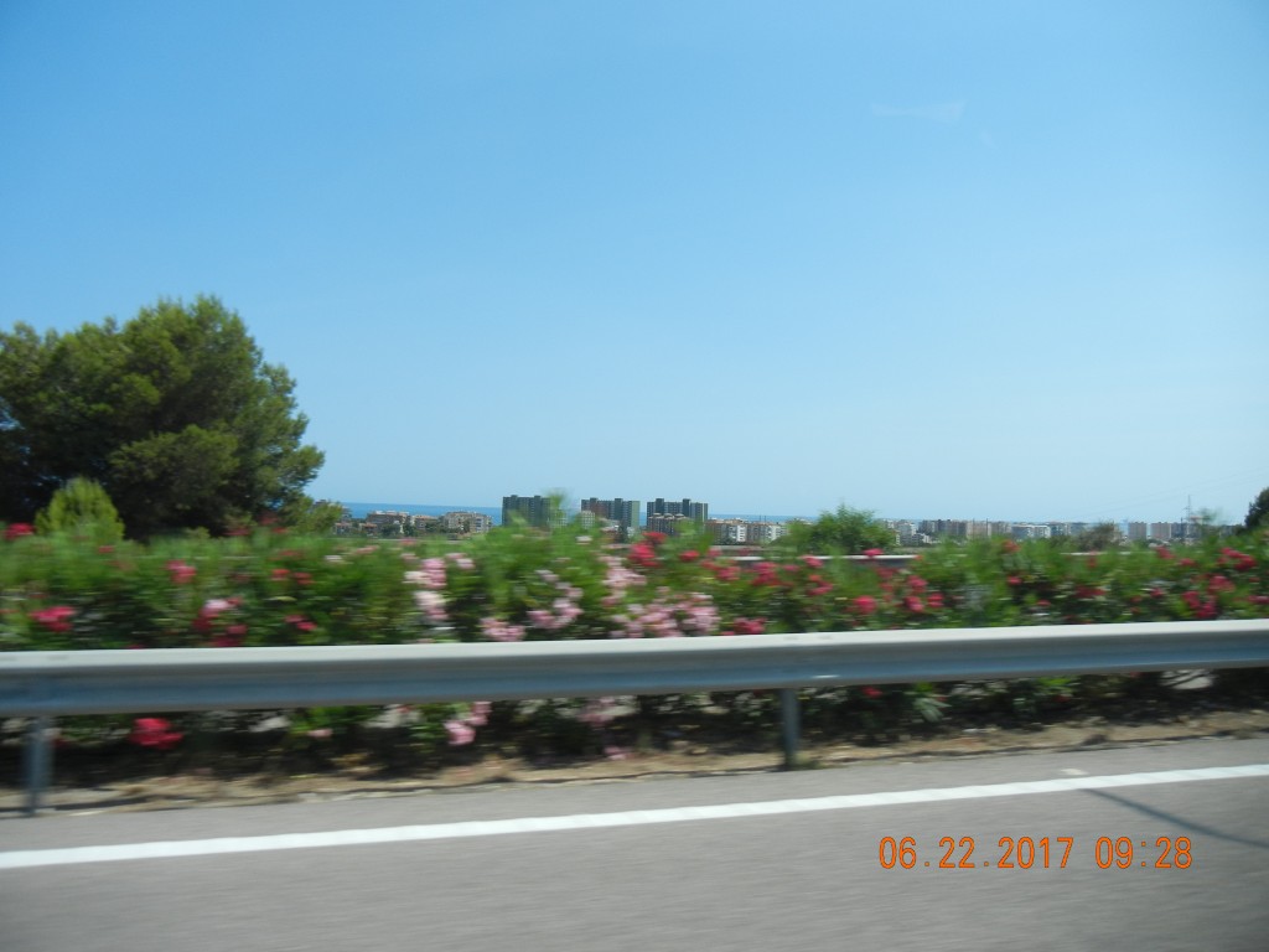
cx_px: 634
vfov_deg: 46.8
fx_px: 1100
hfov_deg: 60.0
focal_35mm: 30
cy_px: 476
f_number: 7
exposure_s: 1/357
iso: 160
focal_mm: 5.4
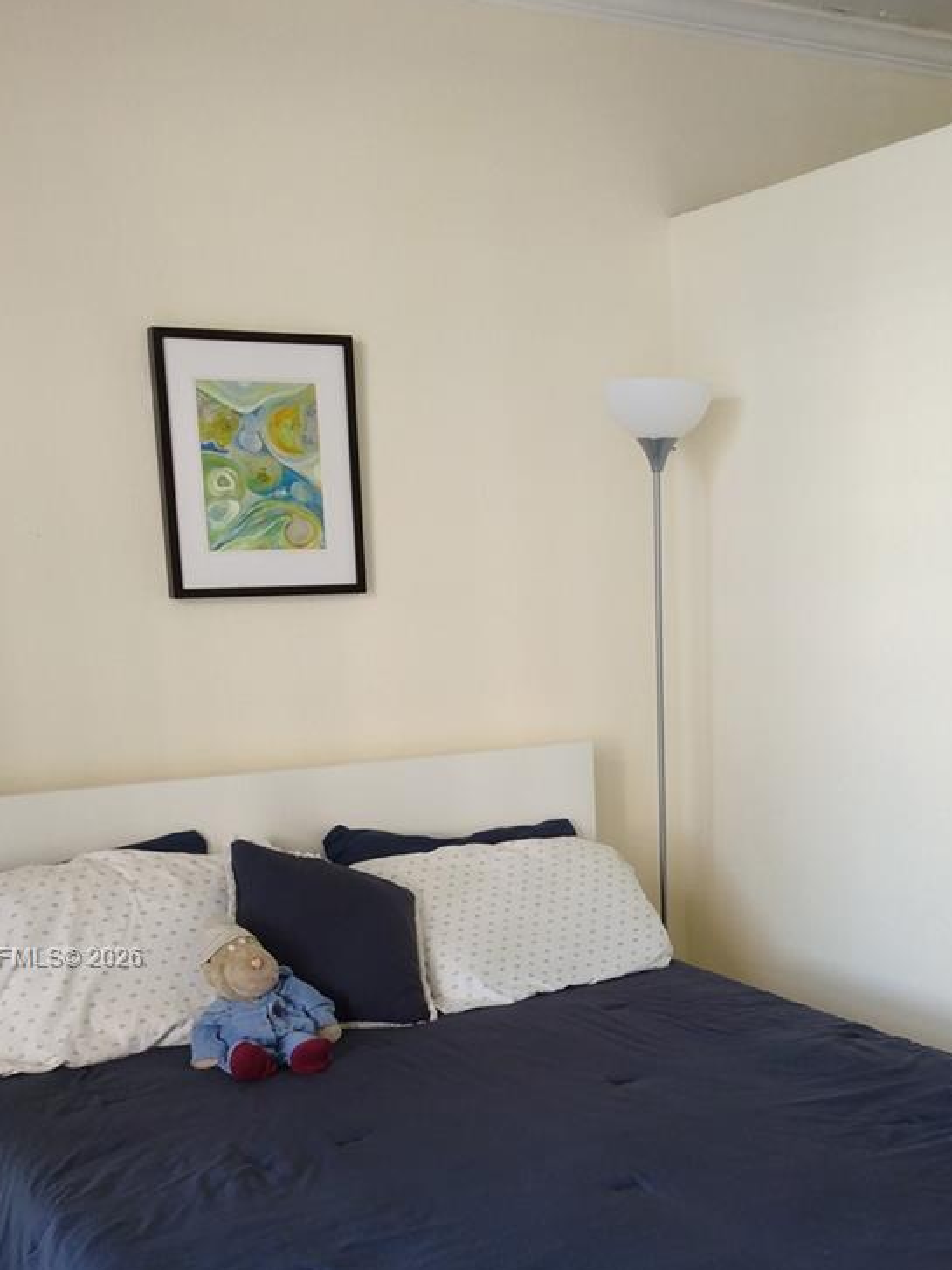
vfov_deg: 52.8
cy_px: 959
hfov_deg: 42.6
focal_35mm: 33
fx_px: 1210
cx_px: 604
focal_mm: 3.54
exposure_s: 1/30
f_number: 2
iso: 185
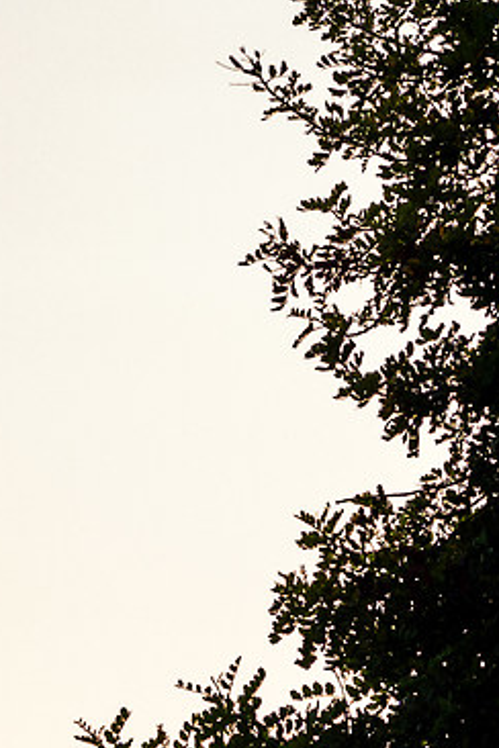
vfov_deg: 3.1
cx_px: 558
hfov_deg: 2.1
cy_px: 995
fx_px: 13617
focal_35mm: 655
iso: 250
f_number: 8
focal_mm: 100
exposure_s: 1/250
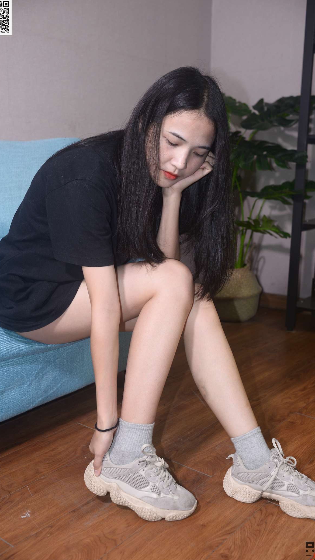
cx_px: 164
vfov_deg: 54.0
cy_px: 281
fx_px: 550
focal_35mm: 37
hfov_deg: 32.0
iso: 500
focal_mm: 35
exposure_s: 1/100
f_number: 5
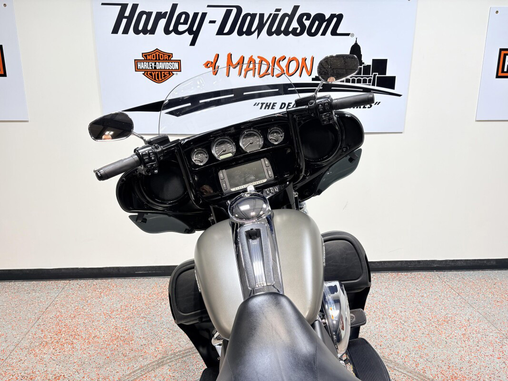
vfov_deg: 53.1
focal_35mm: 26
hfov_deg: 67.3
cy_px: 190
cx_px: 254
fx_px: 382
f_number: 1.6
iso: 40
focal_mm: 5.96
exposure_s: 1/120
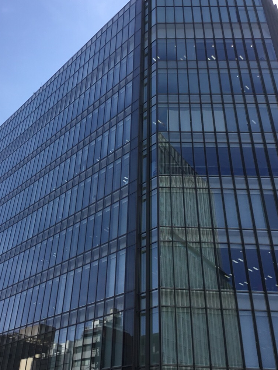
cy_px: 193
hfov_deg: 38.5
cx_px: 114
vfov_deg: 50.1
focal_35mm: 37
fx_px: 396
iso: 25
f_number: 2.4
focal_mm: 3.3
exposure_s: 1/981
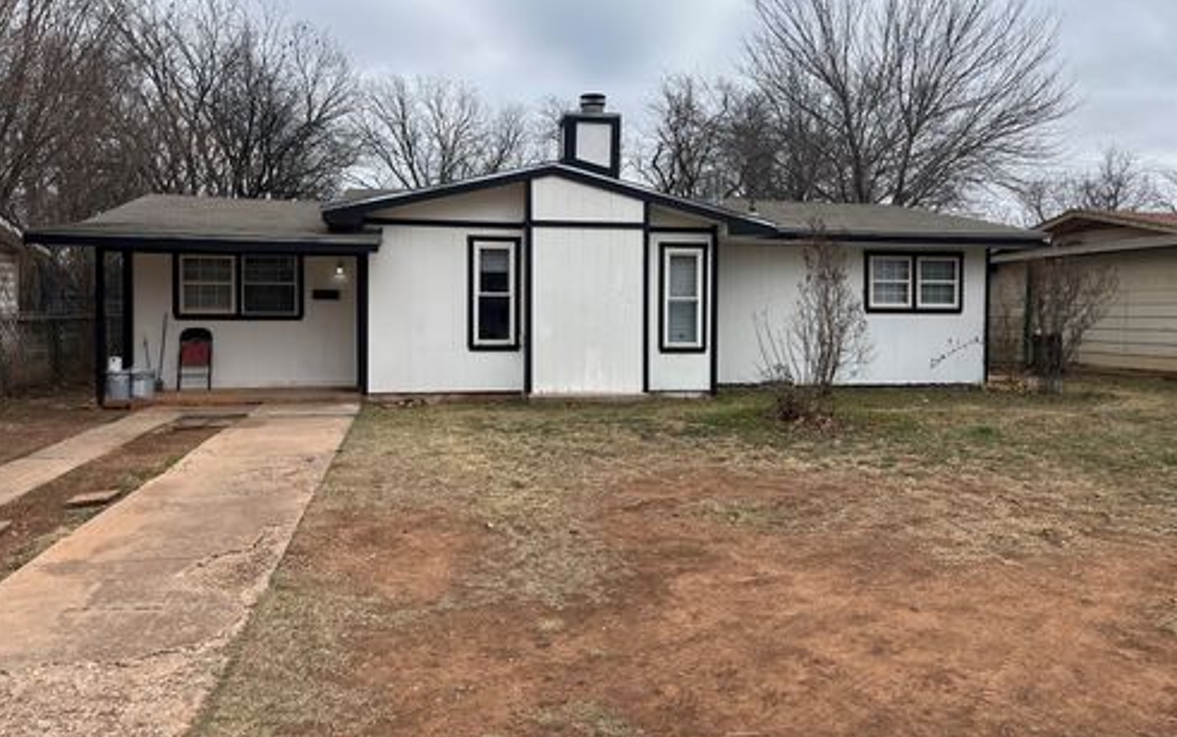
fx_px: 899
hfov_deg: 66.4
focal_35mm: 28
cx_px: 588
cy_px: 331
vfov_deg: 44.5
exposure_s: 1/2688
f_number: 1.6
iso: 50
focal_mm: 5.1
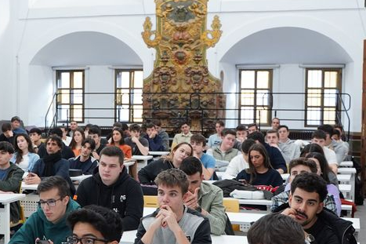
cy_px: 138
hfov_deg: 27.6
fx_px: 732
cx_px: 78
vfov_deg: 18.9
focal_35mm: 72
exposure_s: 1/100
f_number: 4
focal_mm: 28
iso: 1600
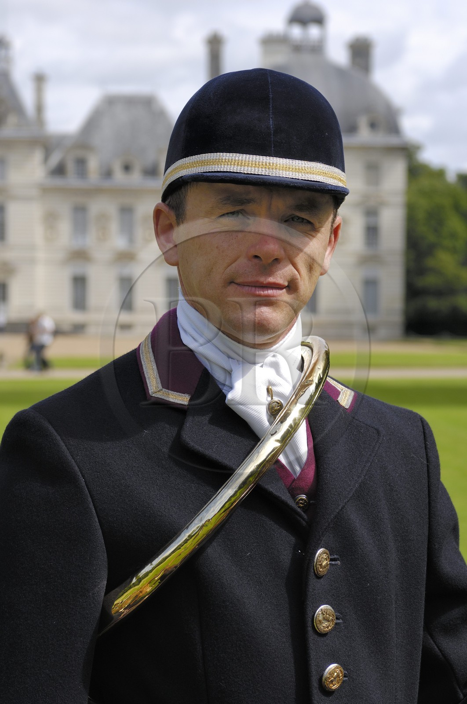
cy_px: 352
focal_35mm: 105
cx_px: 234
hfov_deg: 13.0
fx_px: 2049
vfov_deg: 19.5
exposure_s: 1/320
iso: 100
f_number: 6.3
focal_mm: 70
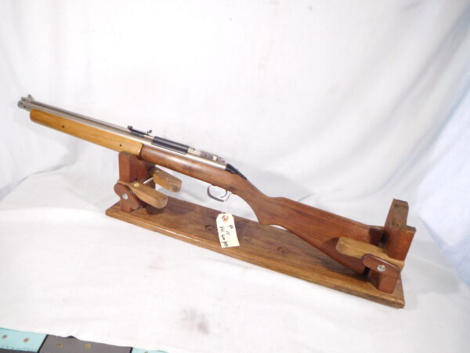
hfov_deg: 69.4
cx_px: 235
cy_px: 176
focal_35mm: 25
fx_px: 339
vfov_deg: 54.9
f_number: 3.4
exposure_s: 1/30
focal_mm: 4.5
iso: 200
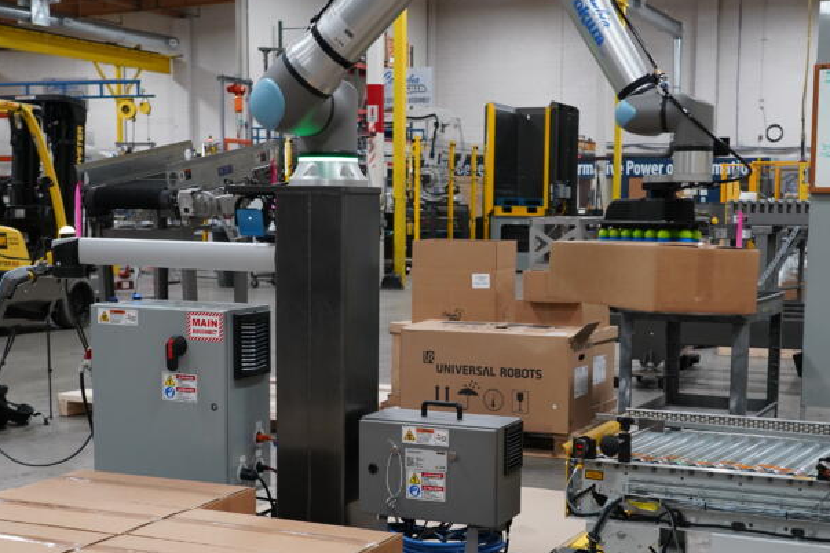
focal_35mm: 56
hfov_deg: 35.6
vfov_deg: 24.1
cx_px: 456
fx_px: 1291
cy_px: 375
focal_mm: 33
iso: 2500
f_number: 5
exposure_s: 1/125
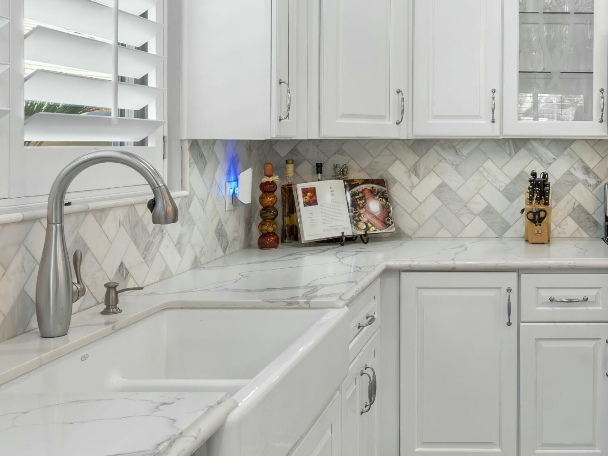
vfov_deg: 34.7
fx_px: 720
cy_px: 136
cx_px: 518
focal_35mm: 41
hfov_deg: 42.8
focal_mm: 19
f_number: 9
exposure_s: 1/30
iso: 800
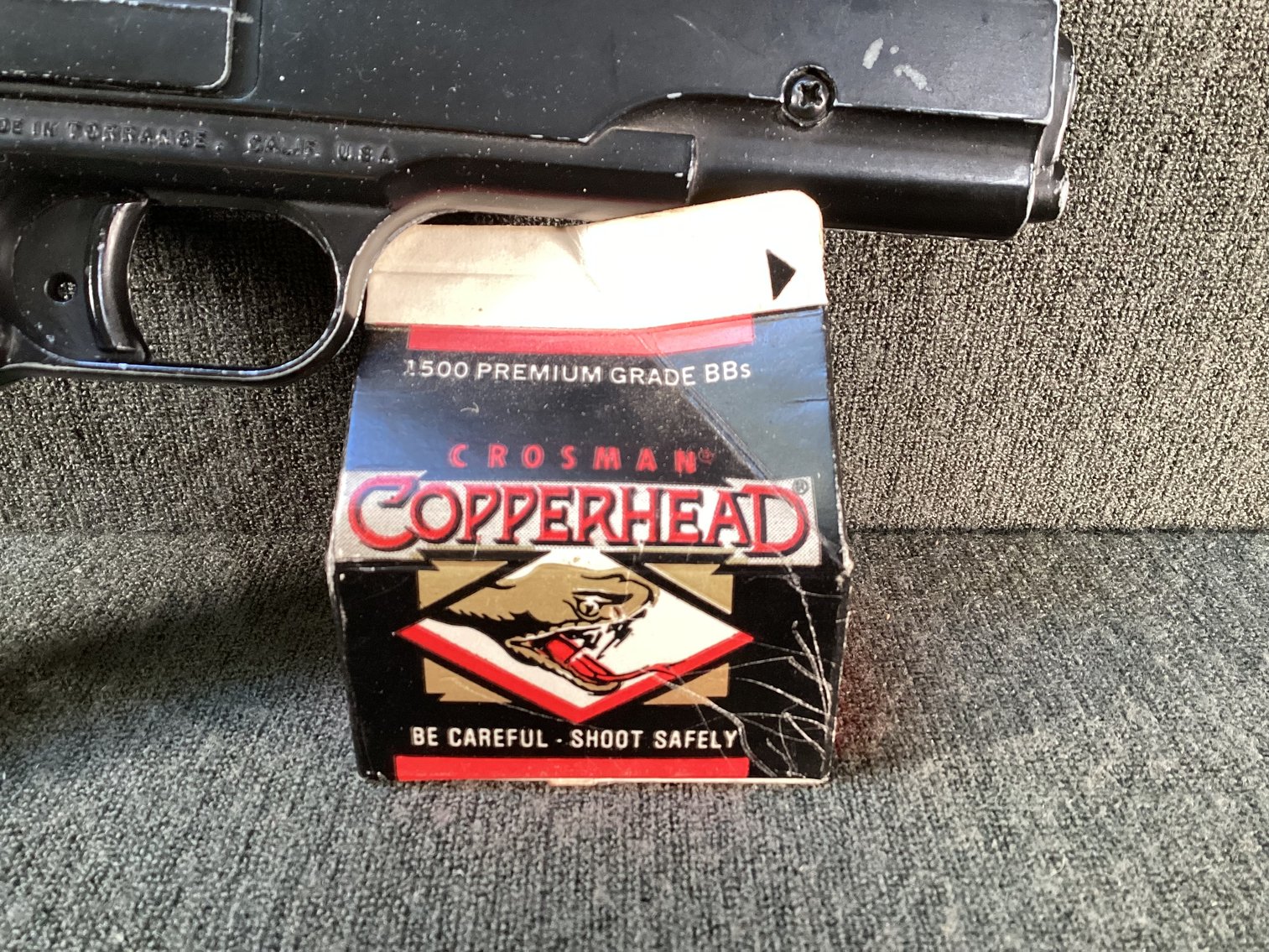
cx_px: 634
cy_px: 476
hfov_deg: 58.3
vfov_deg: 45.4
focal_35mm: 31
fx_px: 1137
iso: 250
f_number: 2.4
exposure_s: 1/60
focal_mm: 3.3
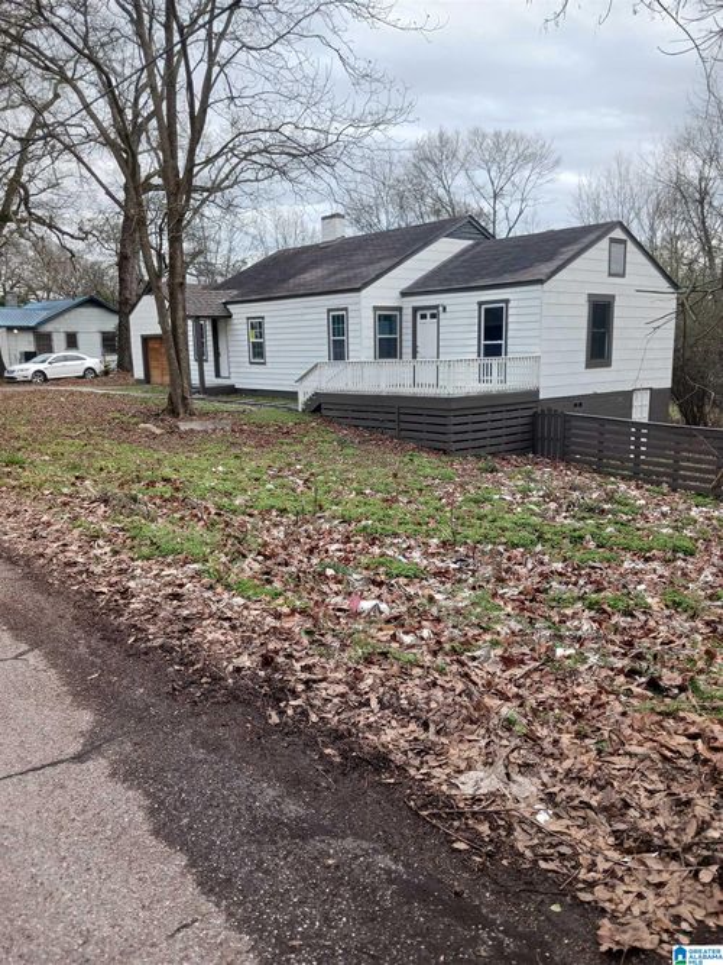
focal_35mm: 27
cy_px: 482
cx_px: 362
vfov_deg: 65.3
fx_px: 752
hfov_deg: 51.3
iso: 20
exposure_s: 1/145
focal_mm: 4
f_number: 1.8
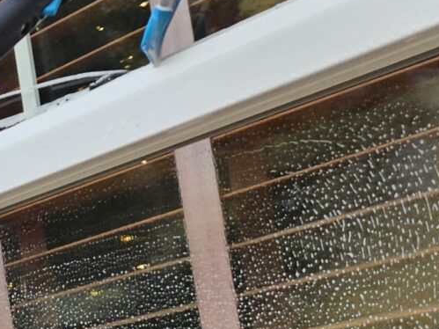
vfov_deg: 12.3
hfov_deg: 12.4
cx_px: -669
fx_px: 1496
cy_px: 369
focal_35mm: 118
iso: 25
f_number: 1.8
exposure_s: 1/182
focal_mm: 5.4
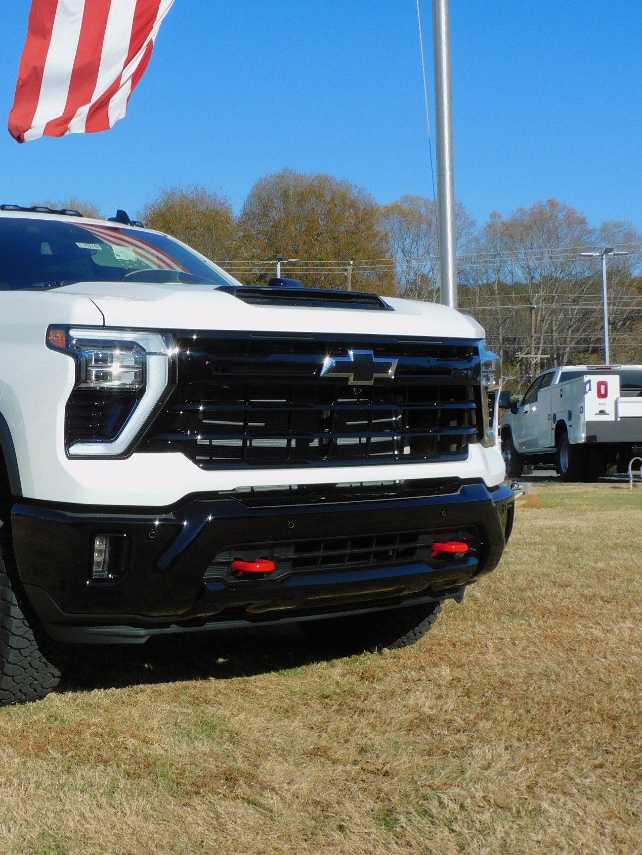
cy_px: 426
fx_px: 1162
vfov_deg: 40.4
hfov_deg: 29.9
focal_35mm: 47
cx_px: 99
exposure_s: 1/1600
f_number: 4.2
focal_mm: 6.3
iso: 125
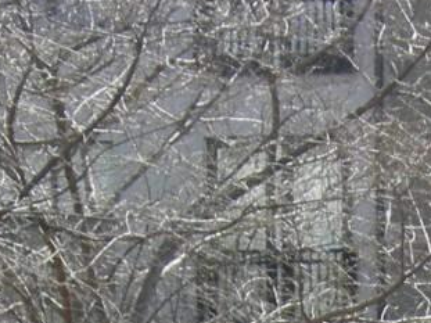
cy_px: 769
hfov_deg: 7.1
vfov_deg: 5.2
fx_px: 3423
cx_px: 722
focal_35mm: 275
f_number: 5.2
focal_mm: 11.9
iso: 64
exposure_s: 1/170
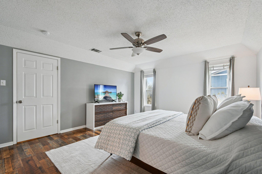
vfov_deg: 77.3
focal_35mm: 15
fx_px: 109
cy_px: 87
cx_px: 131
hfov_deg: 100.4
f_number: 8
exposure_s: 1/25
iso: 400
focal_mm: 10
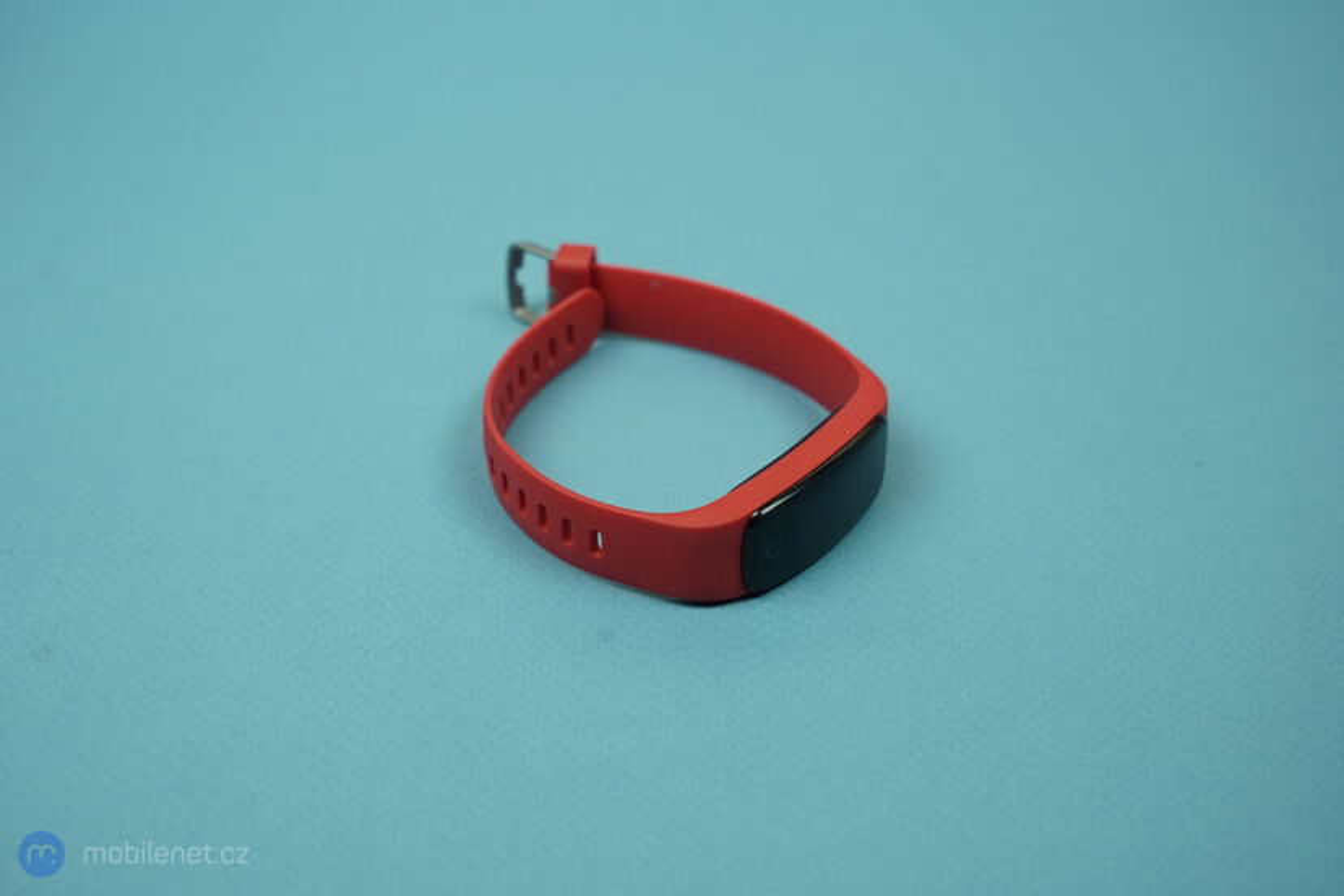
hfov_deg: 40.3
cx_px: 672
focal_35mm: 49
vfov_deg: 27.5
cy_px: 448
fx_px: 1829
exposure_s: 1/125
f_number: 6.3
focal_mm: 49
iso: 800
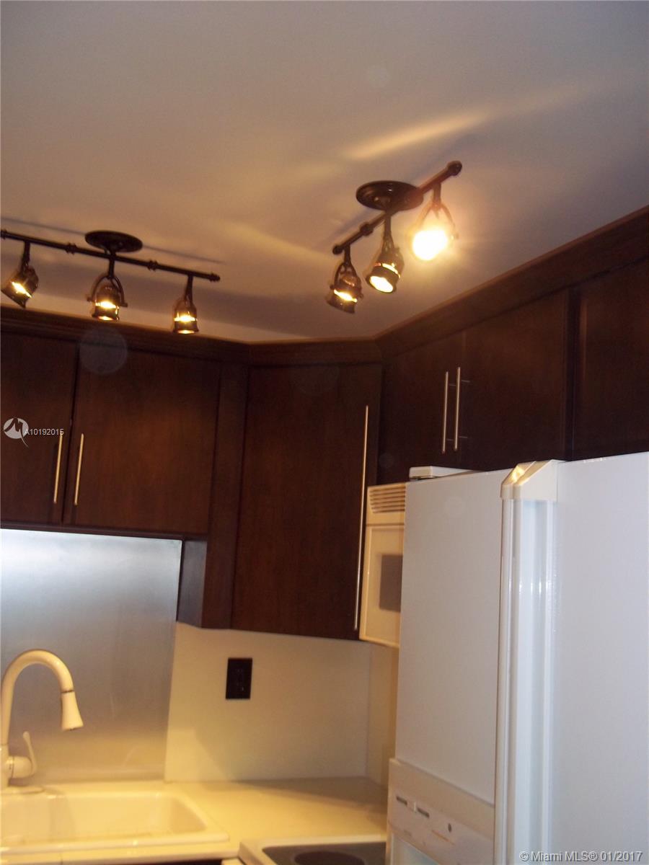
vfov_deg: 51.4
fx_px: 900
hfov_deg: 39.7
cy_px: 432
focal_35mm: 36
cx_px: 324
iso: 160
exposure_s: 1/30
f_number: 3.1
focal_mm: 6.5
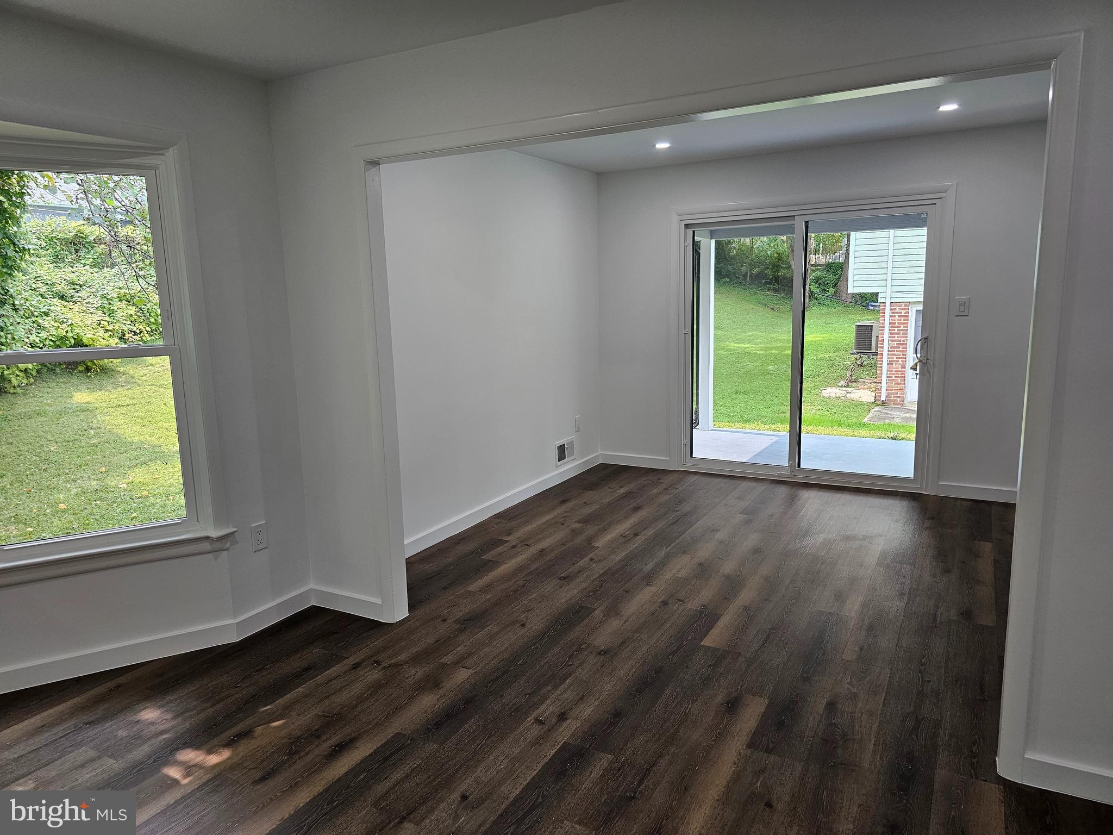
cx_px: 556
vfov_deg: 58.9
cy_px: 418
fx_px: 740
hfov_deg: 73.9
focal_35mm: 23
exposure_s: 1/180
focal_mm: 6.3
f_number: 1.7
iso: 160
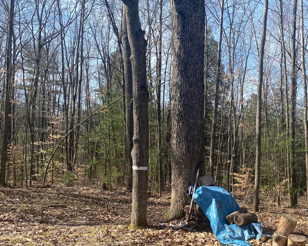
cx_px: 222
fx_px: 392
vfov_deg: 34.7
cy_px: 156
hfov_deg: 41.9
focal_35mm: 43
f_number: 1.8
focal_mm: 4.25
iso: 32
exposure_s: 1/1232
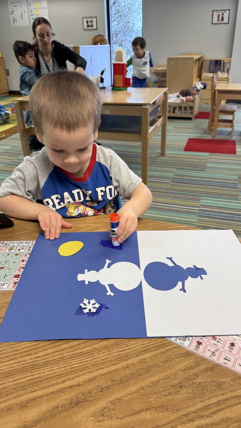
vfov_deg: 69.9
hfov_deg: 42.9
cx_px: 126
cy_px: 211
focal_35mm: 27
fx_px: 307
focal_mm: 6.76
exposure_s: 1/60
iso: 125
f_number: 1.78
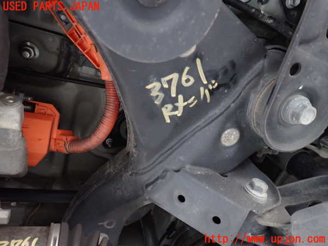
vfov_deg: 54.9
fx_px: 237
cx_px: 164
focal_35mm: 25
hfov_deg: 69.4
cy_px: 123
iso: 800
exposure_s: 1/20
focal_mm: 4.5
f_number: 2
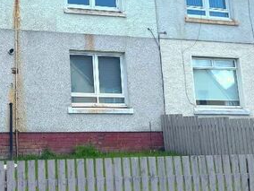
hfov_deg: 28.7
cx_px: 11
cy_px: 37
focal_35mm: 64
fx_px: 470
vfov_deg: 22.6
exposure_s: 1/4049
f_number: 1.6
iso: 32
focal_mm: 5.1
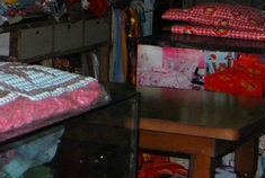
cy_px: -81
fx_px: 1159
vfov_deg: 8.6
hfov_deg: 12.4
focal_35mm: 157
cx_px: -127
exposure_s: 1/60
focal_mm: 24
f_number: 4
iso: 200
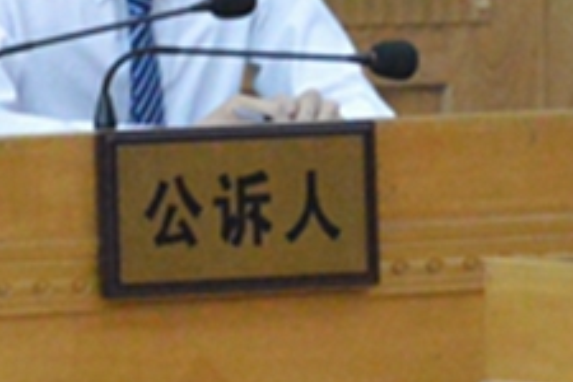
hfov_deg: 7.2
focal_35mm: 283
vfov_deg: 4.8
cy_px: -197
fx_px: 4504
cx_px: -97
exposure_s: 1/60
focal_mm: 50
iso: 4000
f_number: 5.6
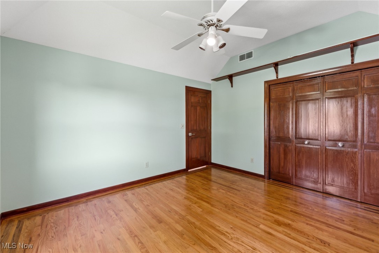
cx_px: 190
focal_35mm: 14
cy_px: 126
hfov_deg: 104.3
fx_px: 147
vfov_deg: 81.2
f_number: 2.8
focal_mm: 14
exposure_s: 1/80
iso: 640
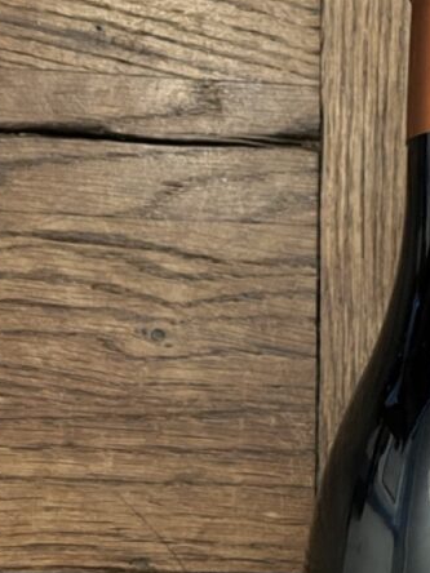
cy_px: 527
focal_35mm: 60
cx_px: 456
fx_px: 994
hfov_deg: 23.2
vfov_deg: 30.6
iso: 500
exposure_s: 1/60
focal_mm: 5.1
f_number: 1.6
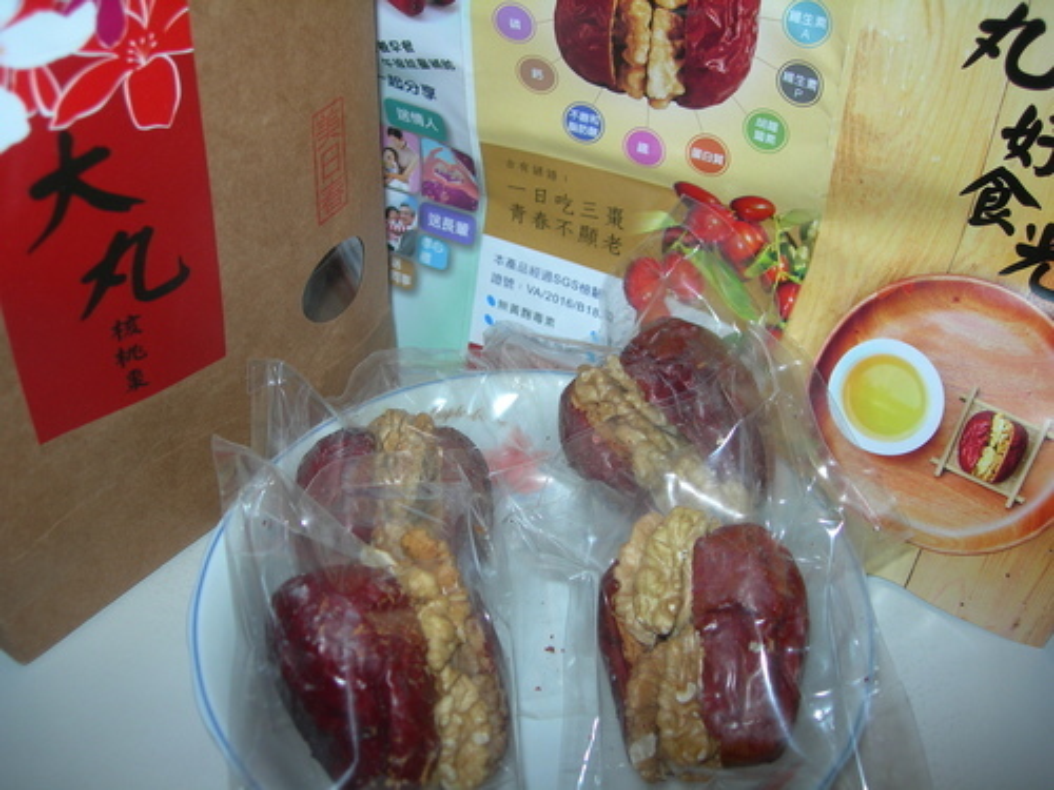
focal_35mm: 38
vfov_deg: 37.7
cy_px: 395
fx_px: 1157
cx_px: 527
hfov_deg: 49.0
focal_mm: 7.8
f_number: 2.8
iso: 50
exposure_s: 1/60.1
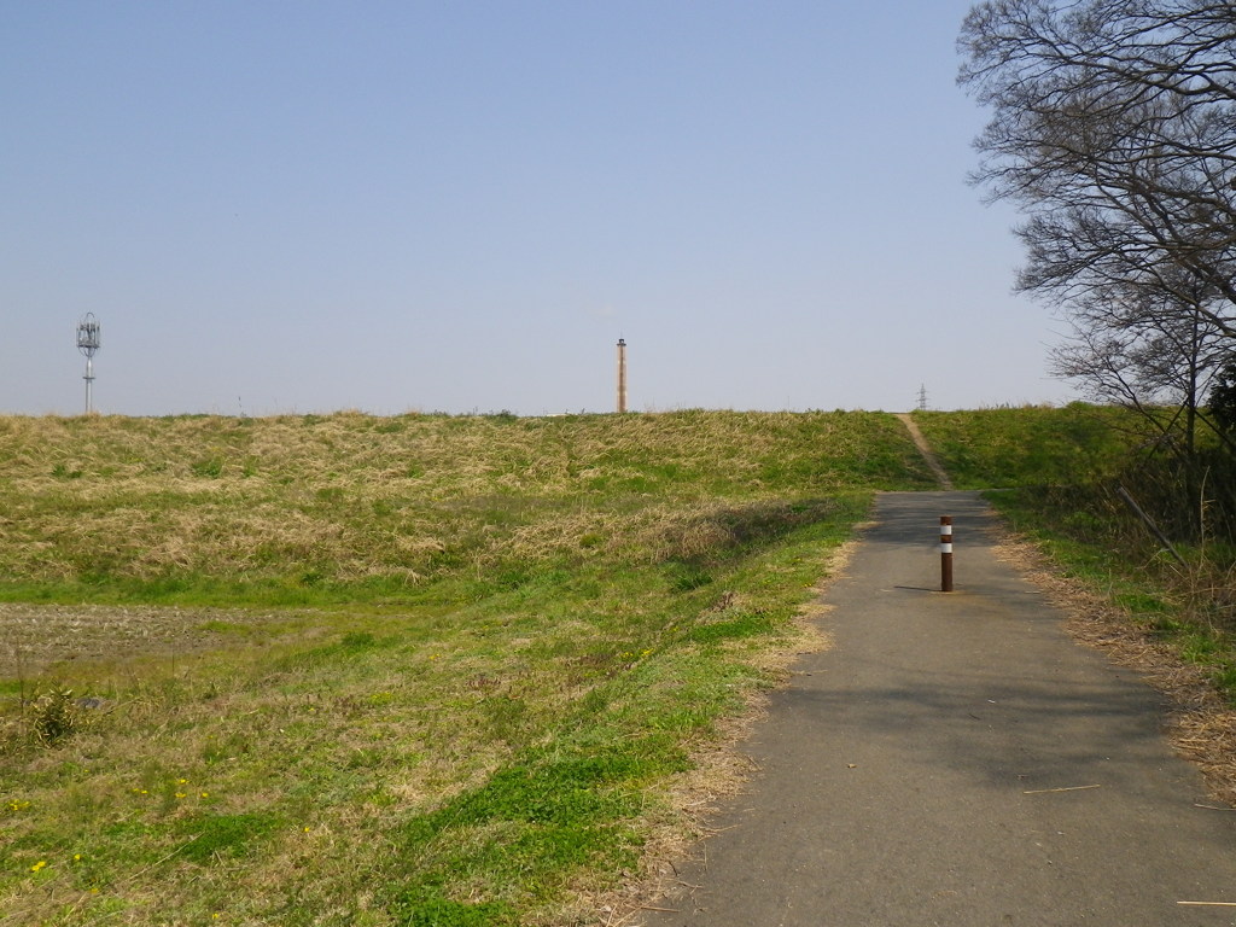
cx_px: 618
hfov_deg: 63.4
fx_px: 1000
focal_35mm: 28
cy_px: 464
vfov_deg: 49.7
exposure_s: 1/640
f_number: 4.2
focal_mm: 5
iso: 80
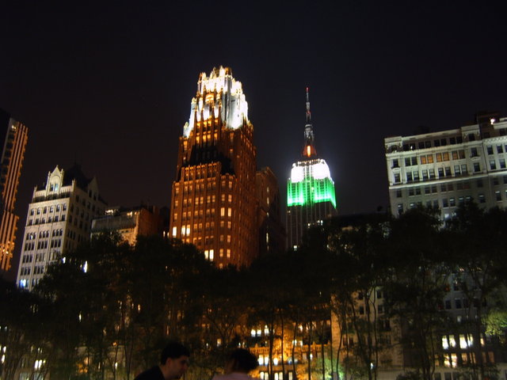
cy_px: 190
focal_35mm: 37
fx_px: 542
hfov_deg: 50.1
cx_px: 254
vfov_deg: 38.7
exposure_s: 4
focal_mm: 6.2
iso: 50
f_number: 2.9
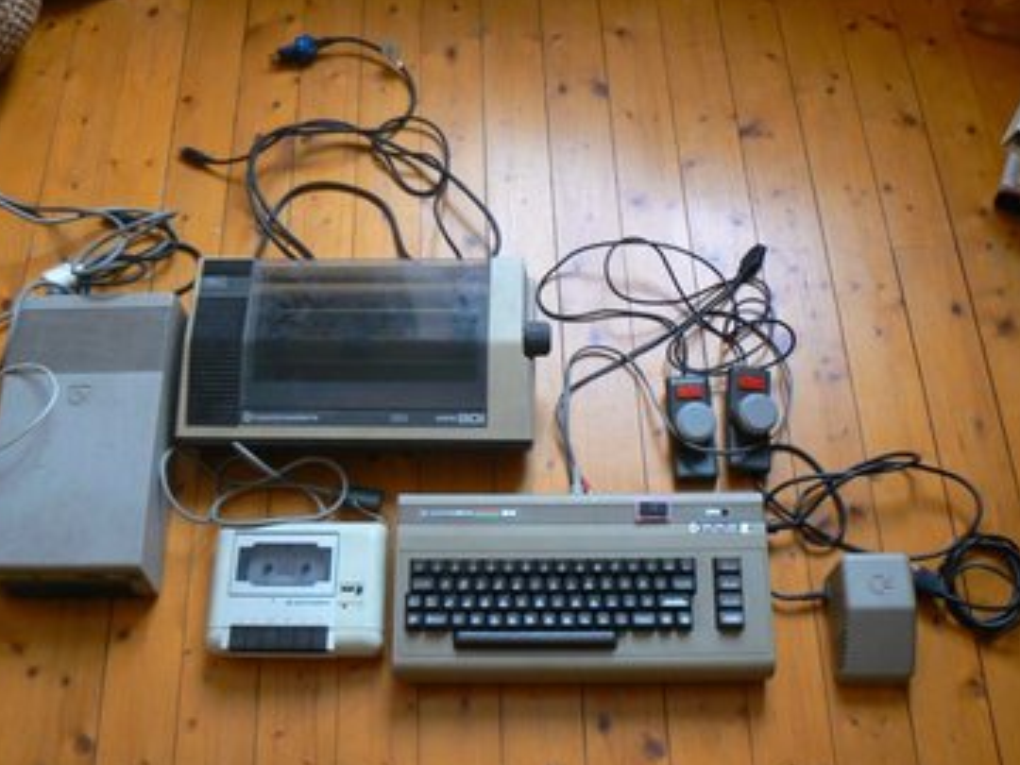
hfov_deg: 46.8
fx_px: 1179
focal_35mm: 40
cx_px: 476
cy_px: 388
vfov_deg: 36.0
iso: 80
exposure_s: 1/30
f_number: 2.8
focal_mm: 6
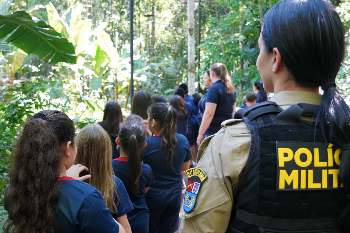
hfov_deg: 53.1
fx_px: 350
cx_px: 175
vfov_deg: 36.9
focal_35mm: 36
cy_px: 116
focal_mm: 24
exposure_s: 1/160
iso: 1250
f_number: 4
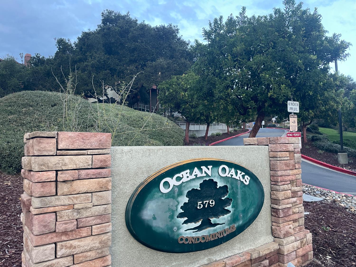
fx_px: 267
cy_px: 134
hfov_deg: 67.3
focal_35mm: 26
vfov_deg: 53.1
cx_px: 178
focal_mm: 4.2
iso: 125
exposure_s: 1/60
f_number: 1.6
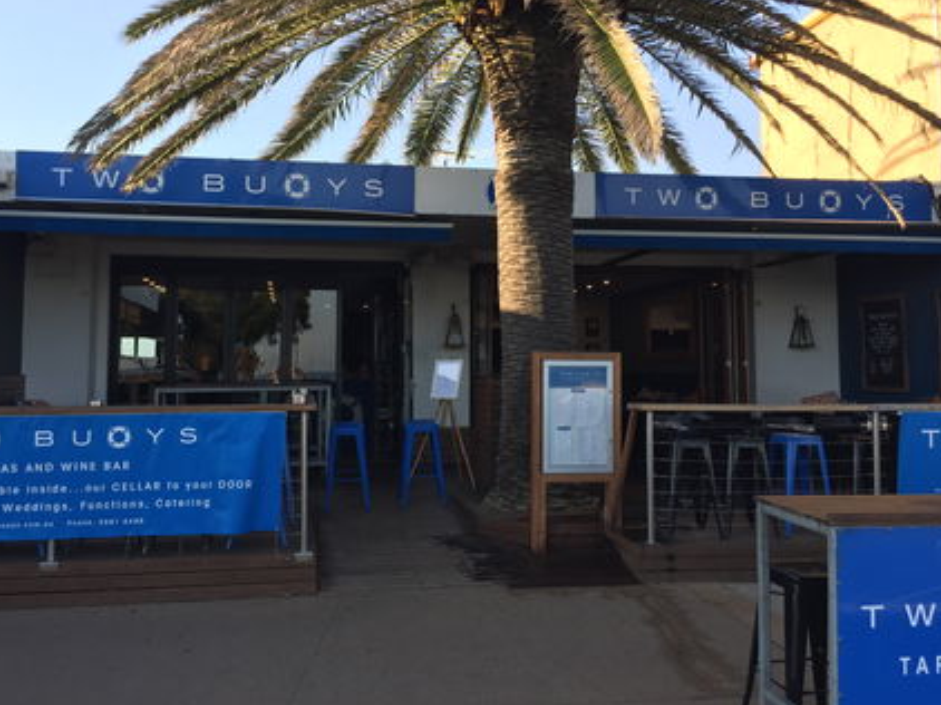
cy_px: 308
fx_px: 897
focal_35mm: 33
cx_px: 428
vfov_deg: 42.8
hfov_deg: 55.3
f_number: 2.2
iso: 32
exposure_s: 1/514
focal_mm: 4.15
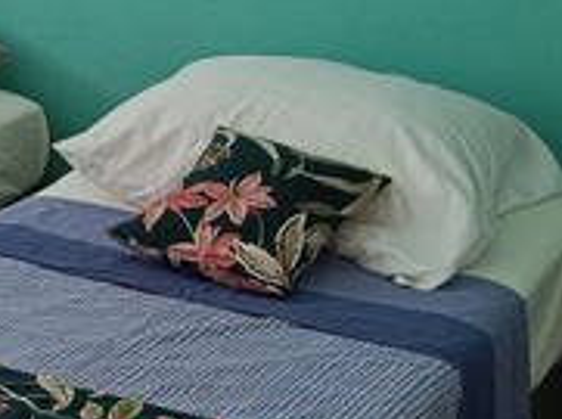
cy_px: 313
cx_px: -96
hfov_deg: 17.9
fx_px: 1701
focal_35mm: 105
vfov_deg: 14.0
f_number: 1.88
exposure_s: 1/50.1
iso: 694
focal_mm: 5.59
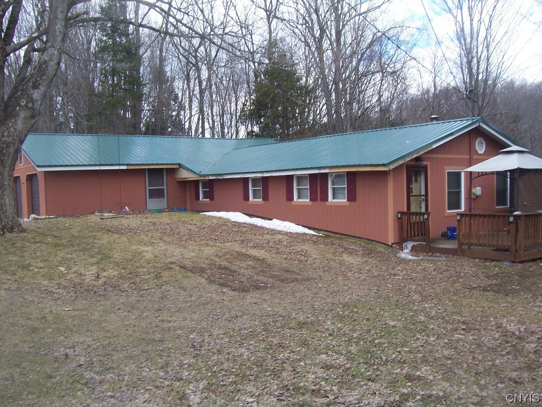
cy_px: 204
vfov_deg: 41.8
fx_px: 532
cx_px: 271
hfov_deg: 54.0
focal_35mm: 34
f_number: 5.6
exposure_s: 1/125
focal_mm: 5.6
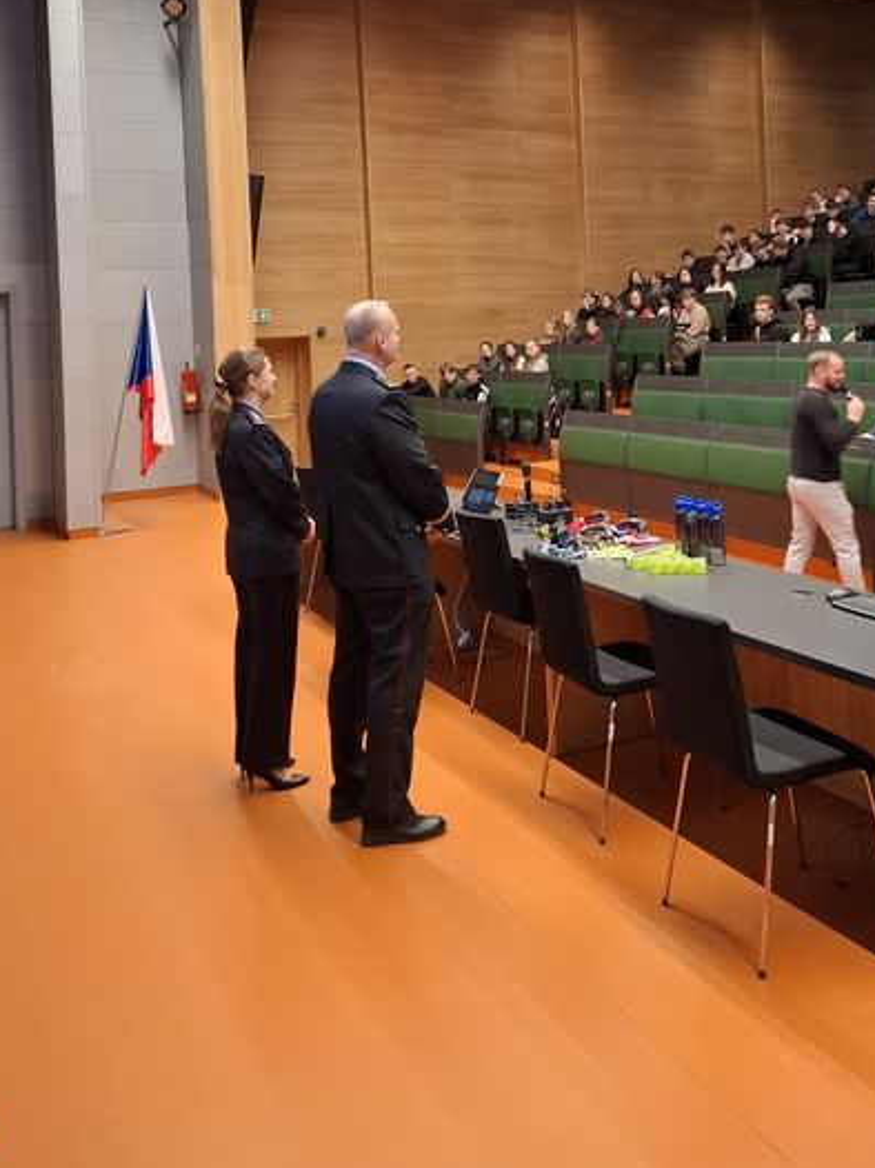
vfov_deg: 50.7
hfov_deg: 40.6
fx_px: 1181
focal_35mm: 35
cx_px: 504
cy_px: 309
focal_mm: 5.54
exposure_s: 1/33
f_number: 1.8
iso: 250
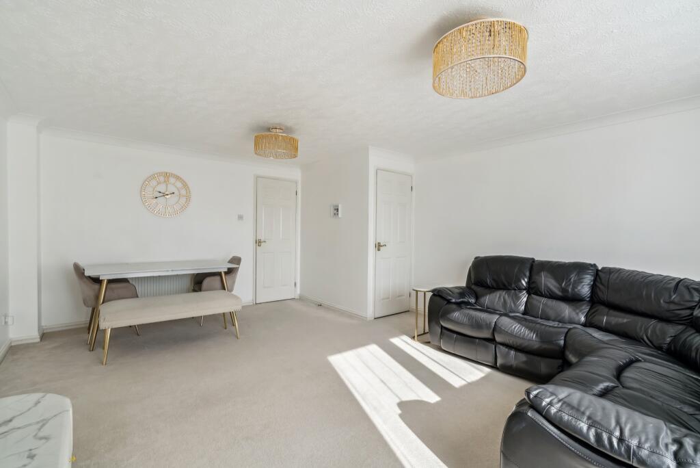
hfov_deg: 96.7
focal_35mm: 16
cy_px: 234
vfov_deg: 73.8
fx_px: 311
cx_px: 350
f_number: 8
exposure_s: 1/100
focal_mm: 16
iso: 640
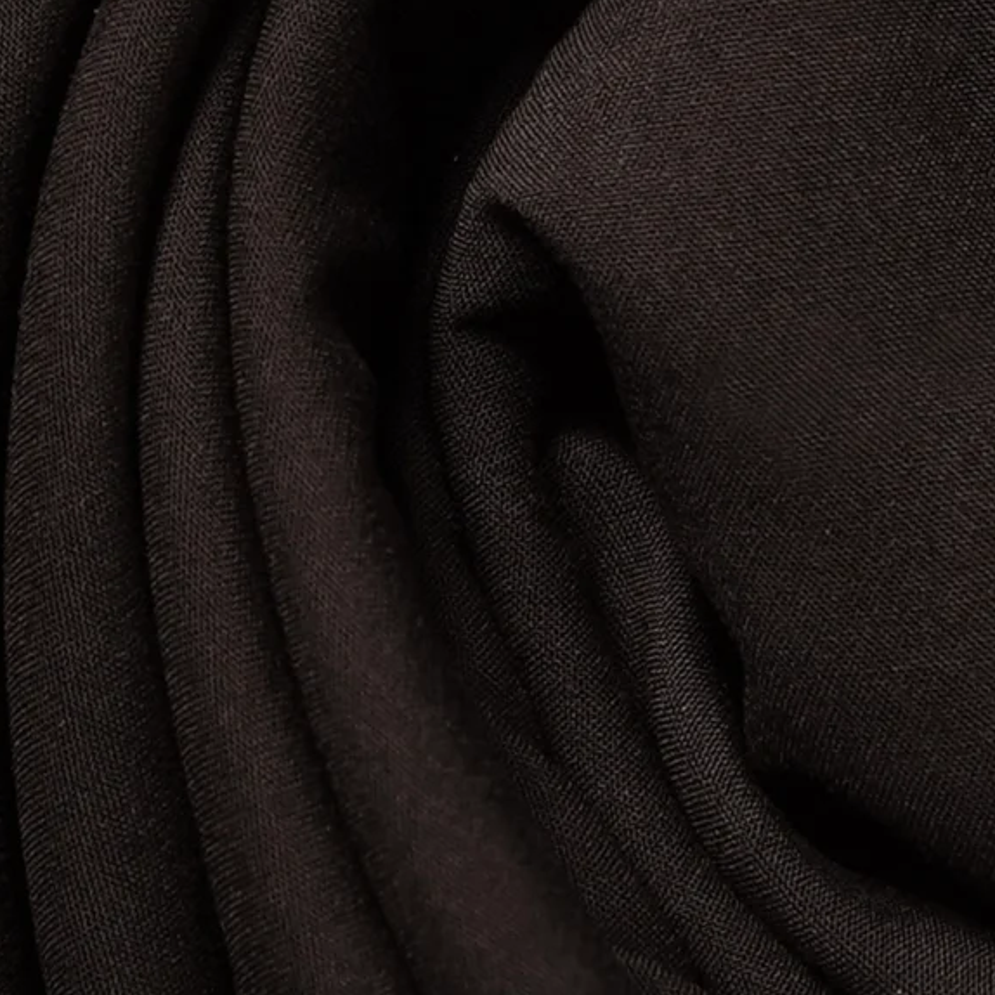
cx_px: 1351
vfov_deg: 8.9
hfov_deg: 8.7
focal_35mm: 197
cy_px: 343
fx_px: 6406
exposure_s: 1/100
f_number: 2.8
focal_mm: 35
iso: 1000
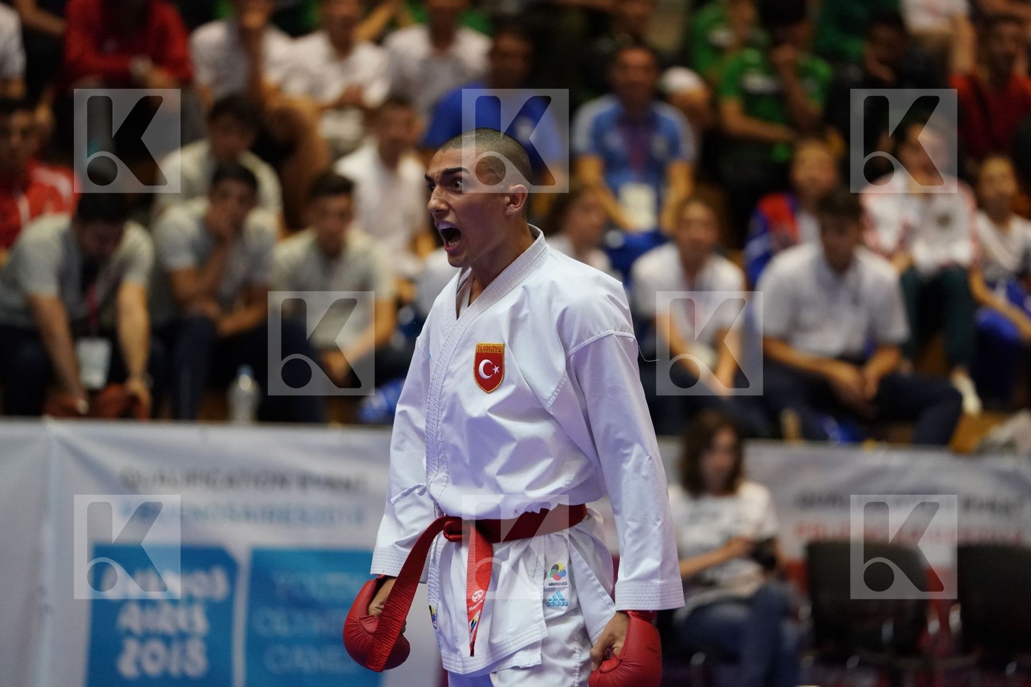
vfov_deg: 7.0
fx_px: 5641
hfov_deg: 10.4
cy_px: 344
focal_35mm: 197
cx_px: 516
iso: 6400
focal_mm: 197
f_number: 2.8
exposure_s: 1/1000
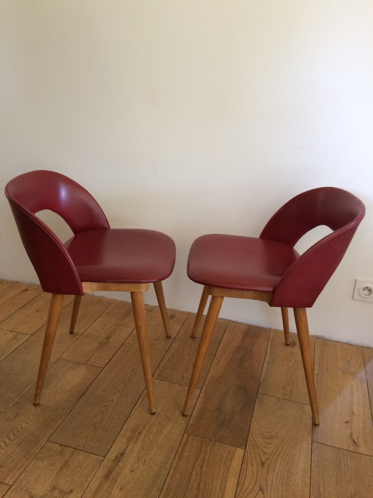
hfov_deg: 48.2
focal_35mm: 29
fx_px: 417
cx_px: 186
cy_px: 249
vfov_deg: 61.7
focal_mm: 4.15
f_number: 2.2
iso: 250
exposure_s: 1/33
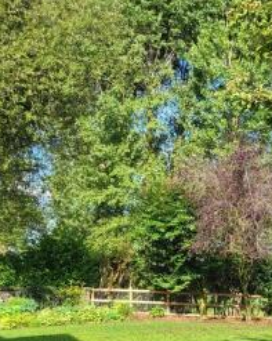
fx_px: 605
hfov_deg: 25.3
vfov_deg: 30.9
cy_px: 256
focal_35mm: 60
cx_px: 157
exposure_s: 1/909
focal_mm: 5.4
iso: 40
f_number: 1.8
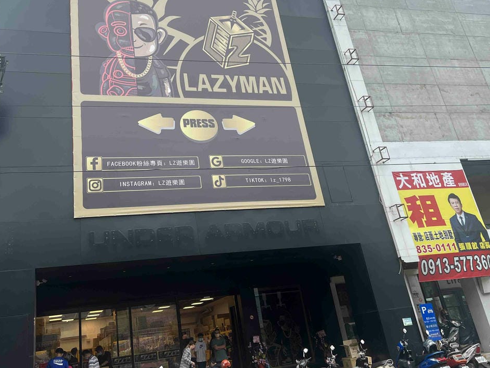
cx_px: 204
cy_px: 140
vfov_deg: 42.7
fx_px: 467
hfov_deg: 55.1
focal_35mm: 33
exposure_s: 1/769
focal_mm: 5.7
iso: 50
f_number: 1.5
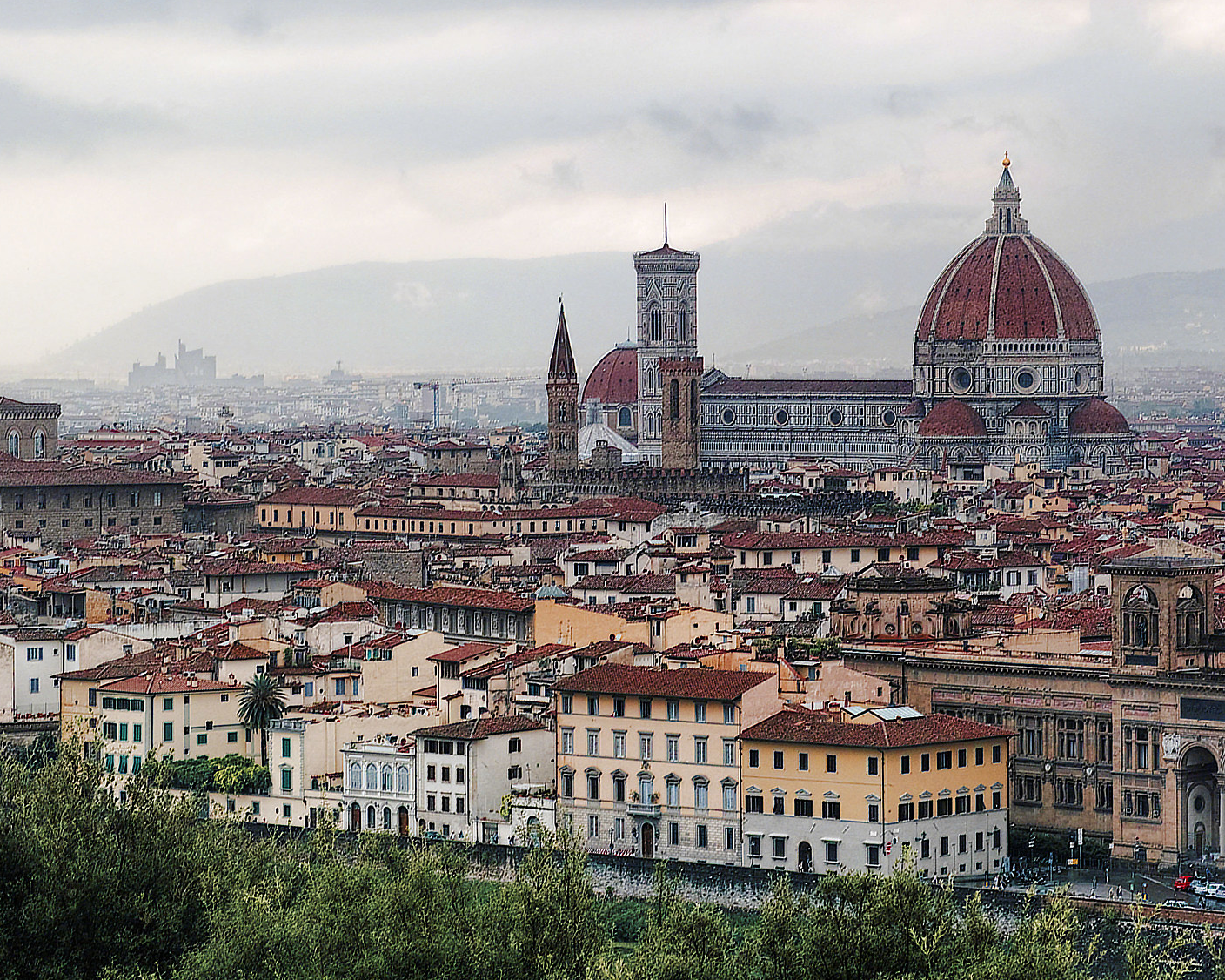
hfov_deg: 16.0
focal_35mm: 120
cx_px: 822
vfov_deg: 12.8
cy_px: 385
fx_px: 4350
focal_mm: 50
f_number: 5
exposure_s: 1/100
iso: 100
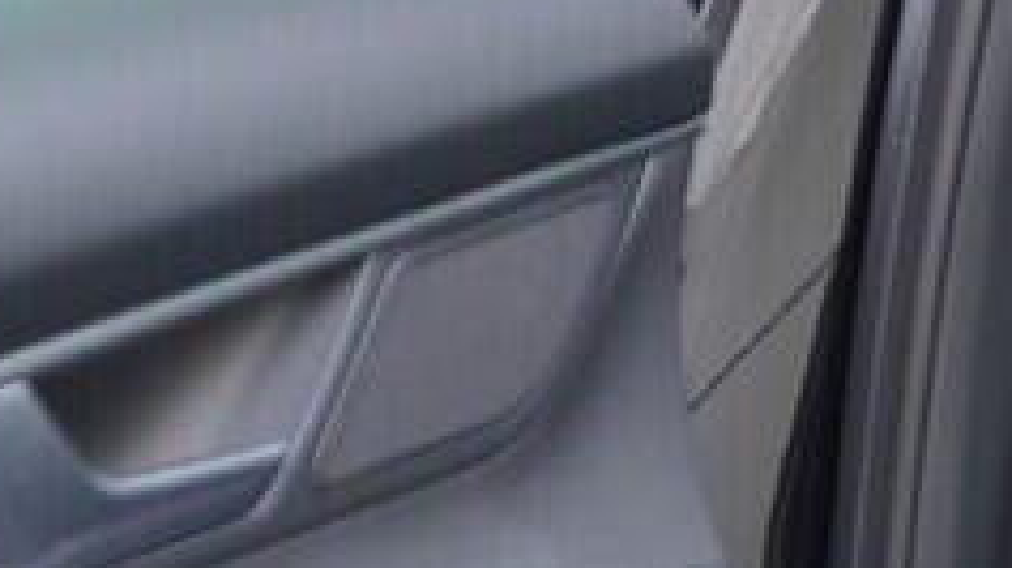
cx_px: 1917
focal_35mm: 163
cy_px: 275
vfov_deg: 7.4
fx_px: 4372
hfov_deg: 12.0
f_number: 2.8
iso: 400
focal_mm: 24
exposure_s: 1/40
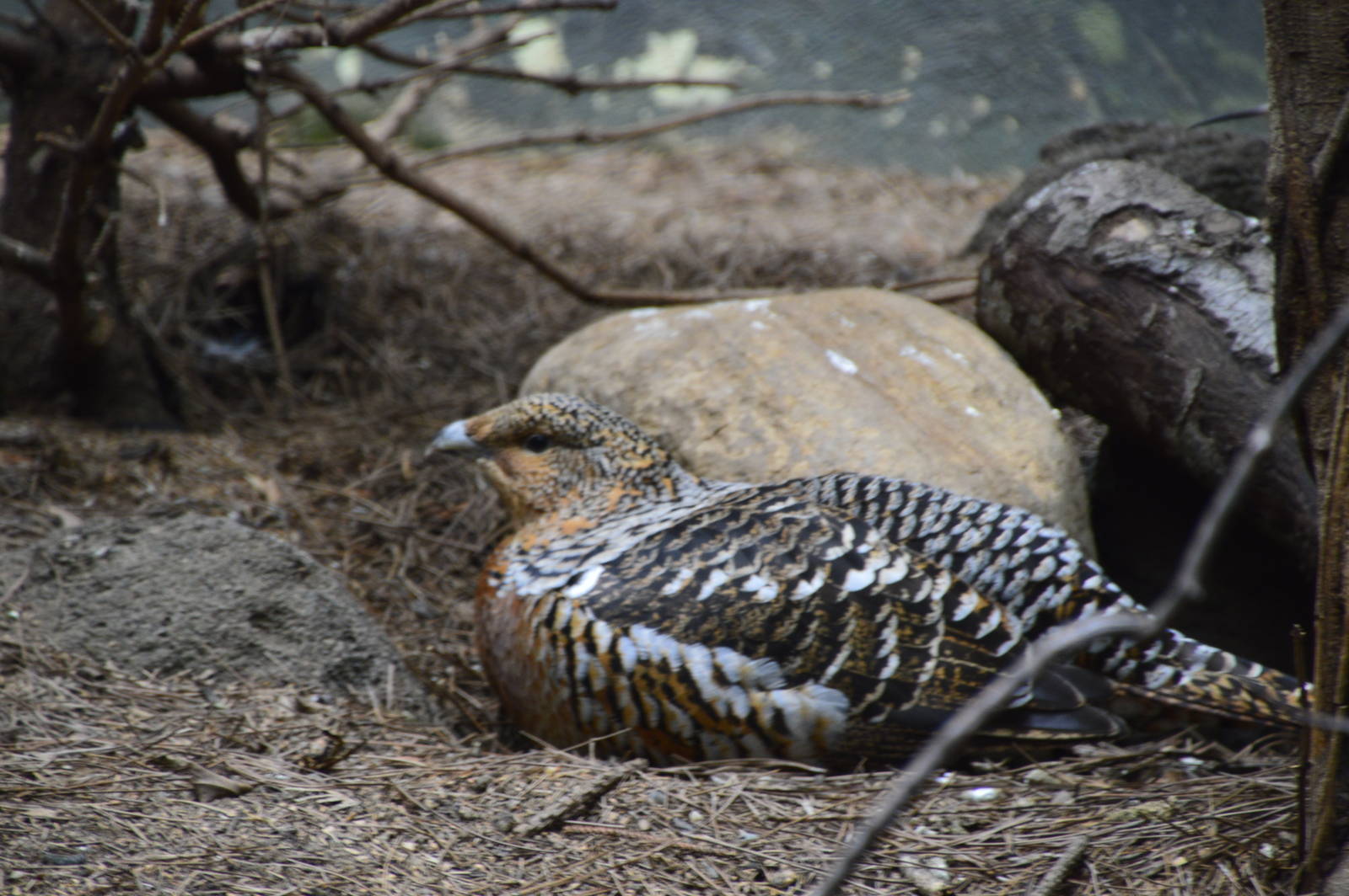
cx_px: 674
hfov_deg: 4.6
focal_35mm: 450
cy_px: 448
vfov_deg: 3.0
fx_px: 16848
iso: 800
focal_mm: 300
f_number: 6.3
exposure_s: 1/20
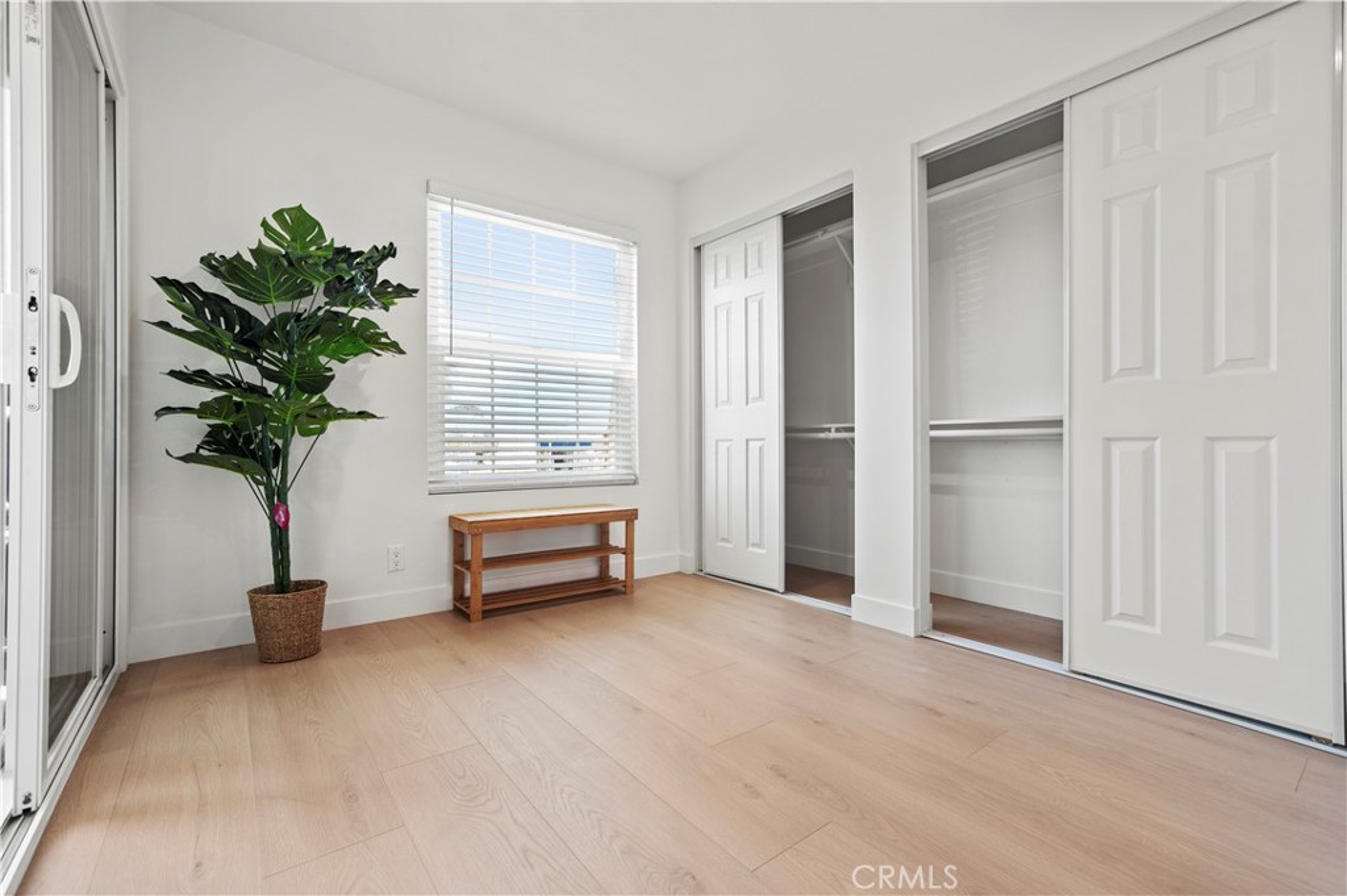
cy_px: 448
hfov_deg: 100.4
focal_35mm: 15
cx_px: 674
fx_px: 561
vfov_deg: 77.2
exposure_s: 1/8
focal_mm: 15
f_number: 9
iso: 400
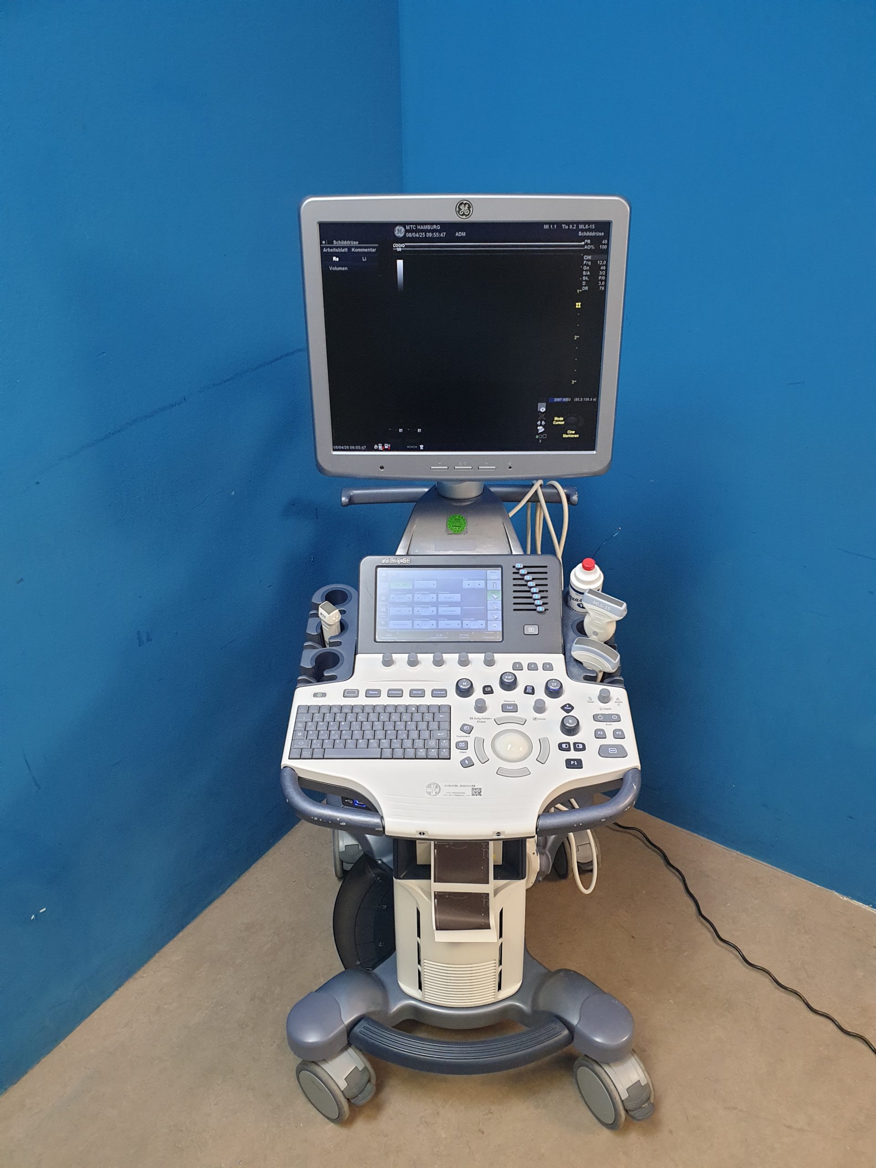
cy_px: 584
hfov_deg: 53.1
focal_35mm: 26
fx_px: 877
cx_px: 438
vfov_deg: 67.3
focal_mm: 4.3
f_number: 2.4
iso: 320
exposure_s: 1/50
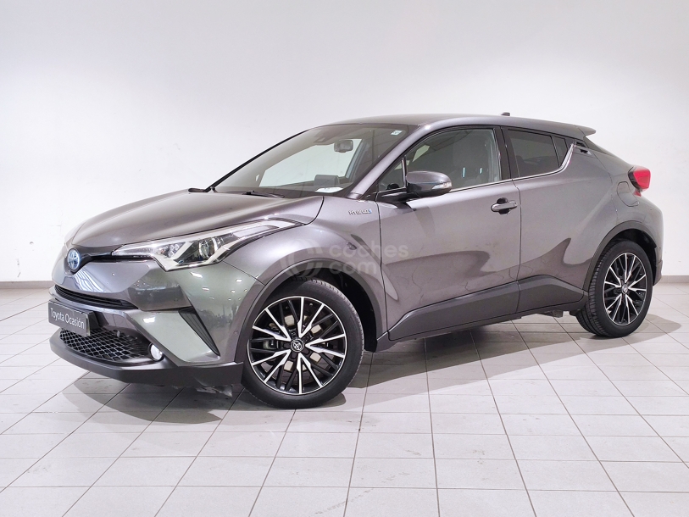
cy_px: 258
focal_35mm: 43
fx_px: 856
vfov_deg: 33.6
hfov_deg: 43.8
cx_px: 344
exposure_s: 1/50
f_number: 1.75
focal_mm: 4.75
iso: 721
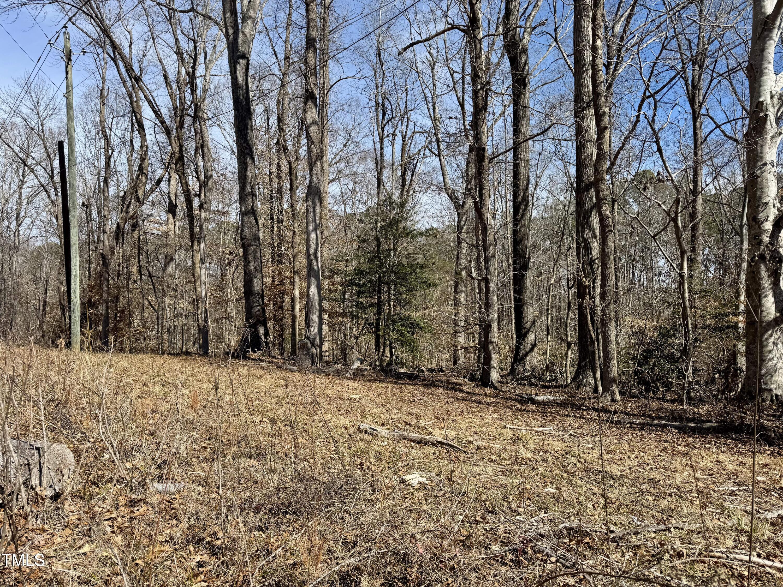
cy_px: 294
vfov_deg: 56.8
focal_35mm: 24
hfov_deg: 71.6
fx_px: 543
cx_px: 392
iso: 80
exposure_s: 1/3096
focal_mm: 6.76
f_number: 1.78
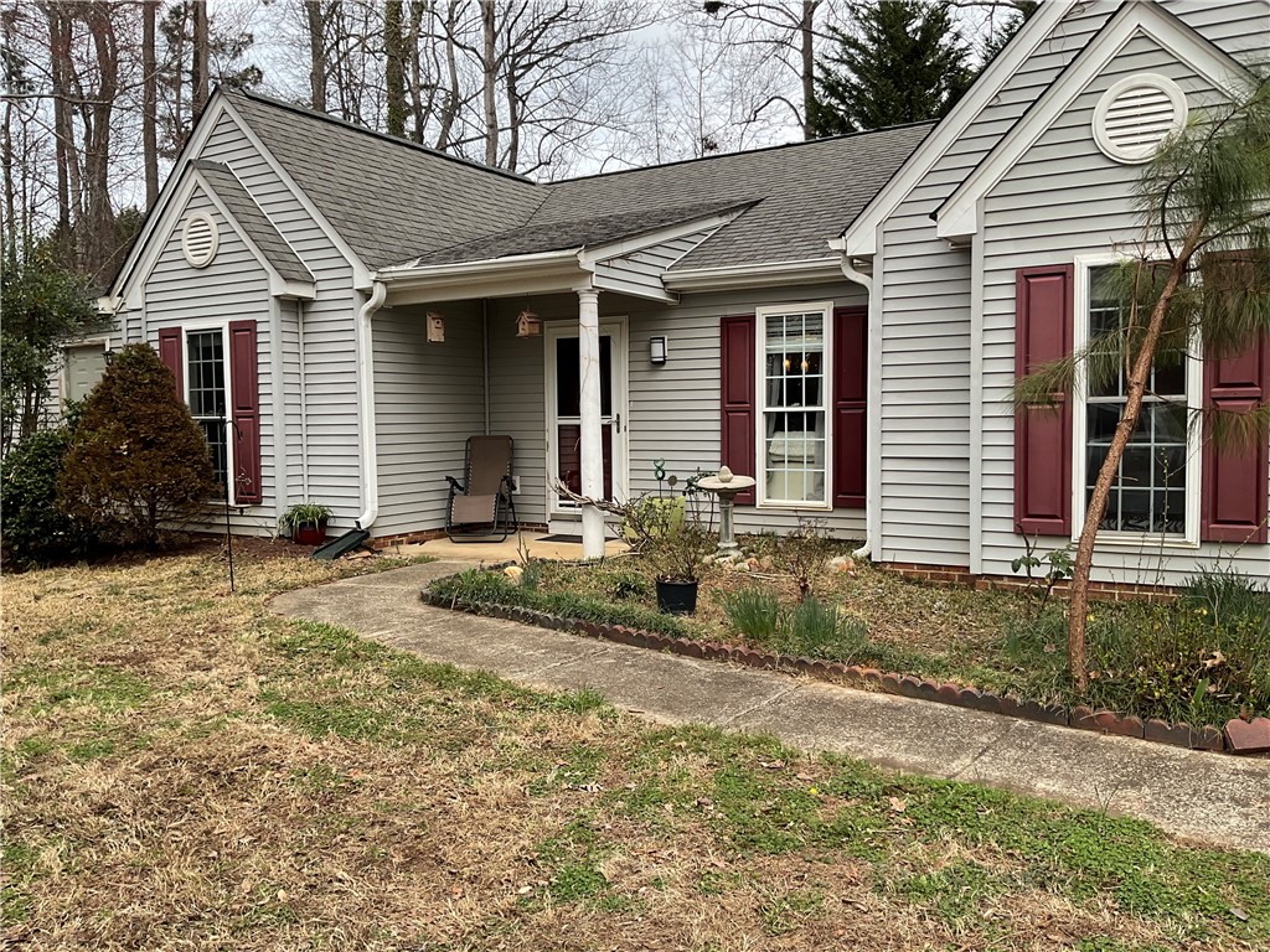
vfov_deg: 48.2
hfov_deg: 61.7
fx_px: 1064
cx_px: 635
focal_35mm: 29
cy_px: 476
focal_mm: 3
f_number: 1.8
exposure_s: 1/540
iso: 16
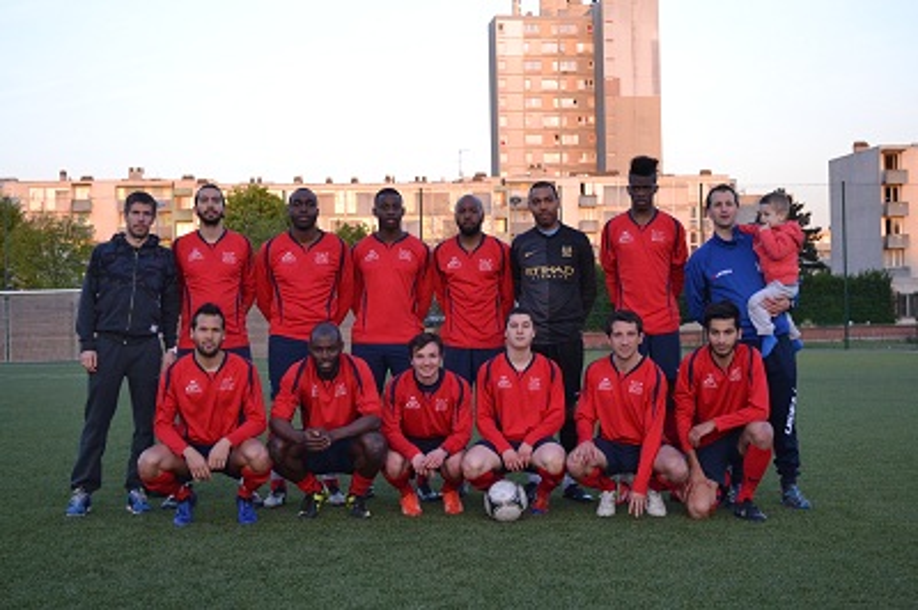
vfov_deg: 23.7
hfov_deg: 35.1
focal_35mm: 57
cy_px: 305
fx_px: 1452
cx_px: 459
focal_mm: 38
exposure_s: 1/500
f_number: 5
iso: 1800
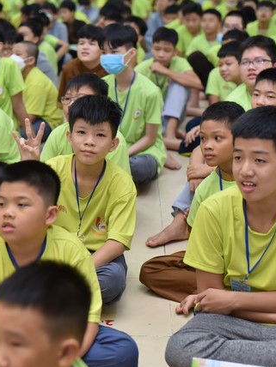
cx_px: 67
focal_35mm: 73
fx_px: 776
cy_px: 185
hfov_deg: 20.0
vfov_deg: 26.7
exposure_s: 1/160
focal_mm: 50
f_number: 2.5
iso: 800
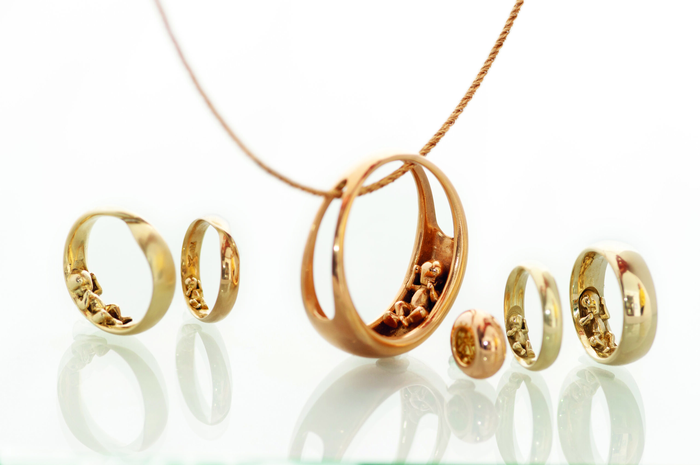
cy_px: 232
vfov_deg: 8.7
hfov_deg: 13.1
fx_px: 3059
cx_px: 350
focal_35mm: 158
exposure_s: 1/5
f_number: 5.6
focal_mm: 105
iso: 250
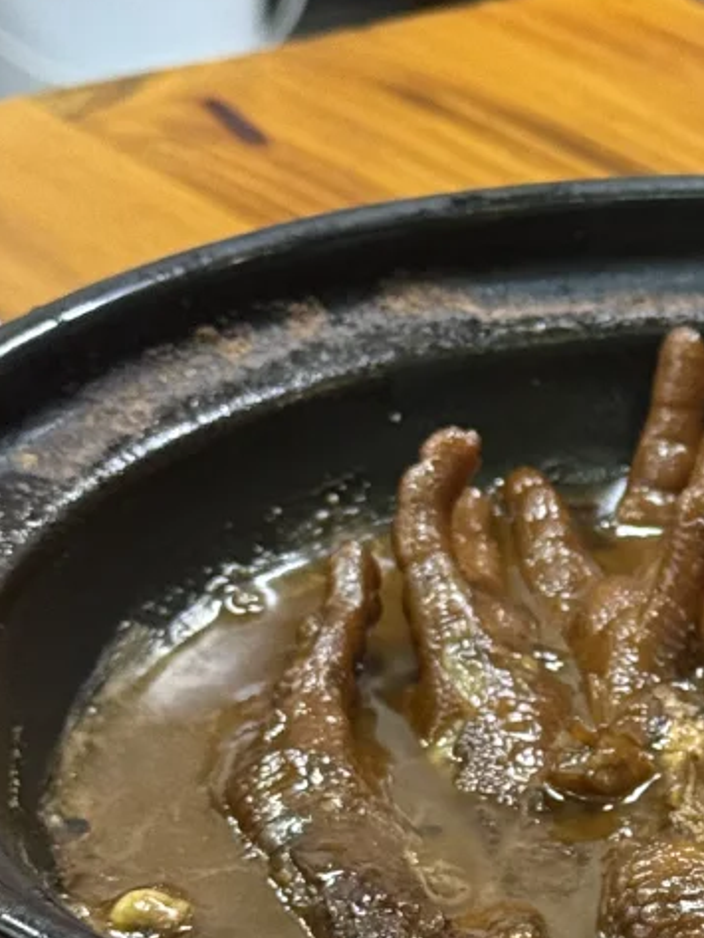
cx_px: 1045
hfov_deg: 9.9
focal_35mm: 146
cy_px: 700
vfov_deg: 13.5
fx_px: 3957
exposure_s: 1/33
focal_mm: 6.76
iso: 250
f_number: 1.78
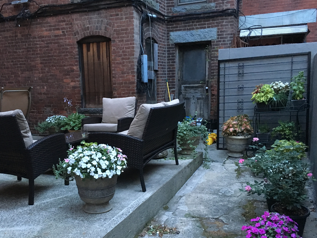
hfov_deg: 51.0
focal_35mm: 36
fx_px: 330
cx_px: 126
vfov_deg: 39.5
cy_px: 144
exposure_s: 1/15
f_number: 2.2
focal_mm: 4.15
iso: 250
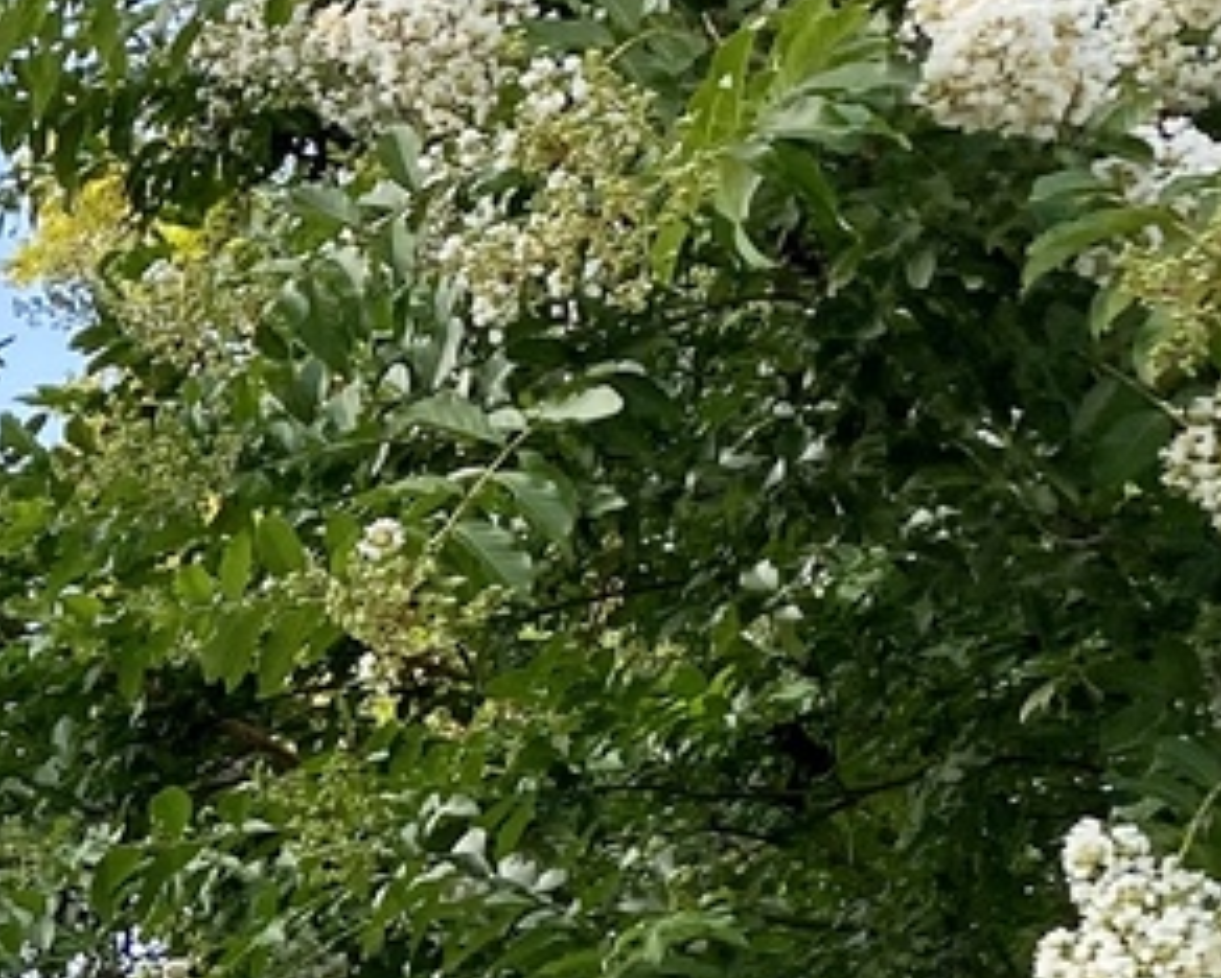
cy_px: 1216
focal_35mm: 125
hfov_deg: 13.3
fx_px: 4520
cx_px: -1179
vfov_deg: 12.0
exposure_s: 1/654
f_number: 1.8
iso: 32
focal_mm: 4.25
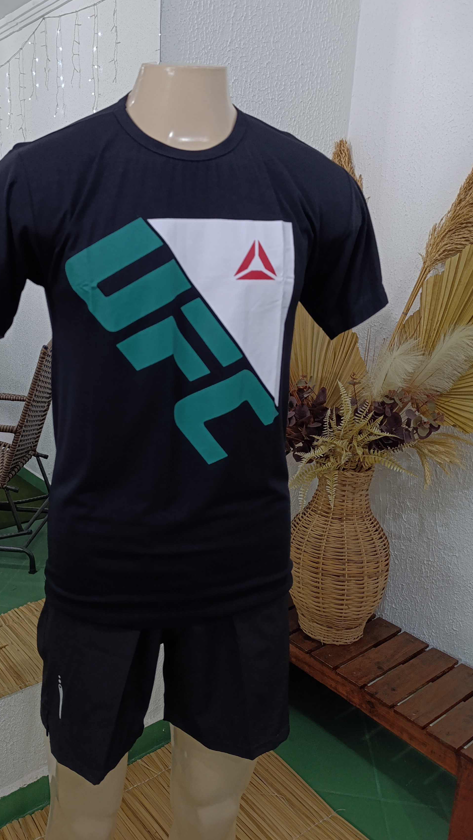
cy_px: 381
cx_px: 123
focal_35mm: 30
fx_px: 669
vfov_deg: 64.2
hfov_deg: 38.0
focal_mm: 6.14
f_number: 1.6
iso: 1000
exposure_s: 1/120
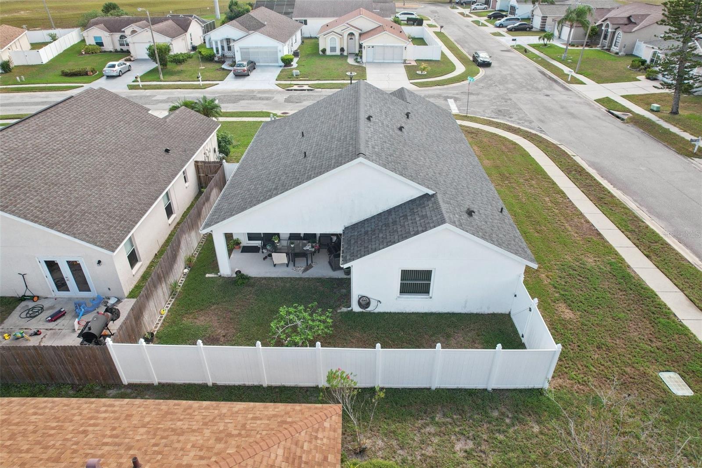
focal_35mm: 22
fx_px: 429
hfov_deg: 78.6
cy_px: 234
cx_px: 351
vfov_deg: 57.2
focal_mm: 8.4
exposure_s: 1/500
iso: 100
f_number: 2.8
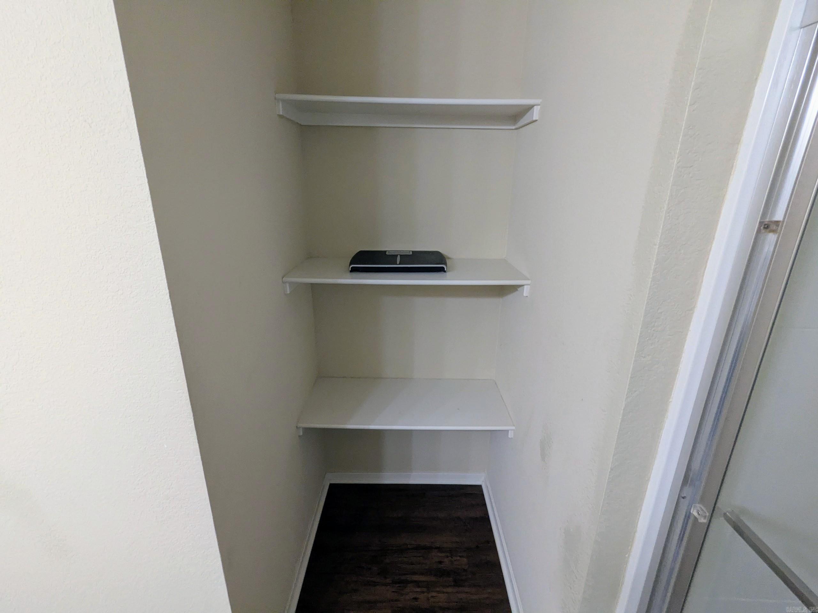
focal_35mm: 16
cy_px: 306
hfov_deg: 94.5
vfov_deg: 78.1
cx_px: 409
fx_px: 378
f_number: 2.2
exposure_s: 1/60
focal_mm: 2.35
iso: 537
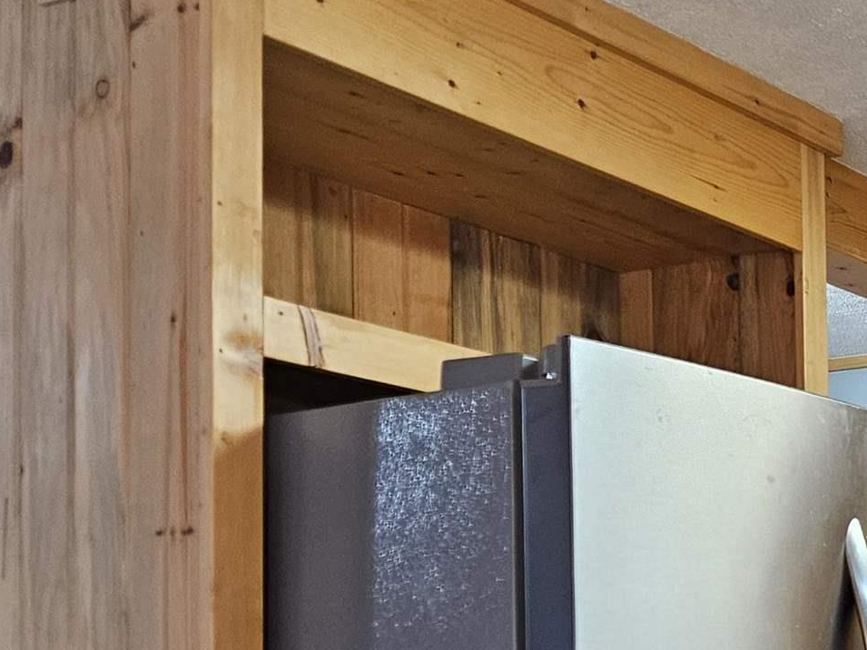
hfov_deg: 21.6
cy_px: 657
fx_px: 1853
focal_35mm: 74
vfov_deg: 19.3
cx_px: 1332
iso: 320
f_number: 1.8
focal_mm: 5.4
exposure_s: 1/120
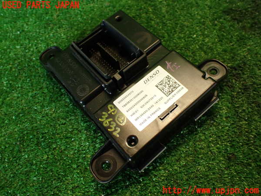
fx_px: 226
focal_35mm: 30
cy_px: 98
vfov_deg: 46.8
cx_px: 130
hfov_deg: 60.0
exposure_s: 1/50
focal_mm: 5.4
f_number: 2.3
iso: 200
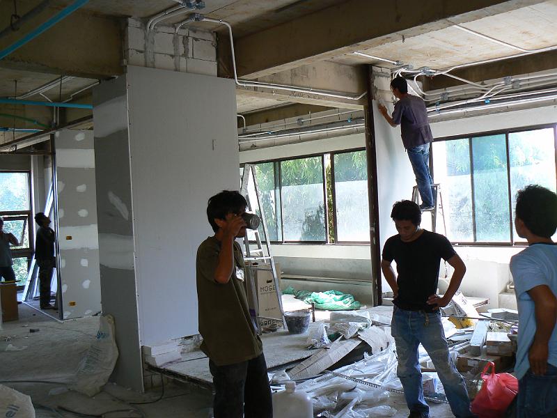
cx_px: 278
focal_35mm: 36
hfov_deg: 51.4
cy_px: 209
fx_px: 579
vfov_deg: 39.7
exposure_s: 1/30
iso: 80
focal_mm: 6
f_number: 2.8
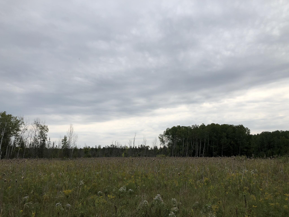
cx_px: 144
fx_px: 234
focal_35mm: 28
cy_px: 108
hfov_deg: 63.4
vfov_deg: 49.7
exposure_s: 1/1946
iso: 20
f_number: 1.8
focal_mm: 3.99
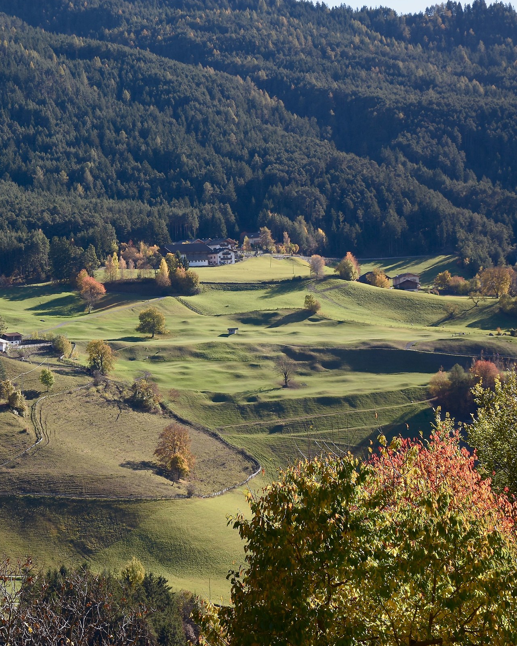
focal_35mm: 106
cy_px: 323
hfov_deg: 14.4
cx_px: 45
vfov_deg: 18.1
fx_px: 2028
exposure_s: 1/400
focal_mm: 50
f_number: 6.3
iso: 200
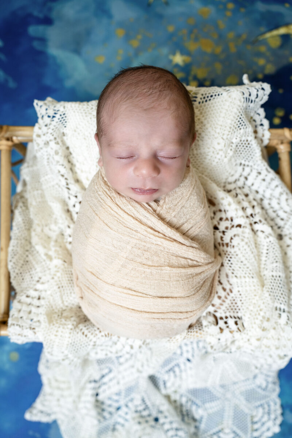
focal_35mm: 29
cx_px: 146
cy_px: 219
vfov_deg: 63.7
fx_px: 353
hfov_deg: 45.0
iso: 640
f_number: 3.5
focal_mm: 29
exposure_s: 1/250
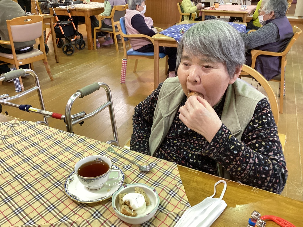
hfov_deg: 58.4
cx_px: 152
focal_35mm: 31
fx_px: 271
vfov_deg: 45.4
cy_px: 114
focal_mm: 3.3
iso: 320
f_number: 2.4
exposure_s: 1/40
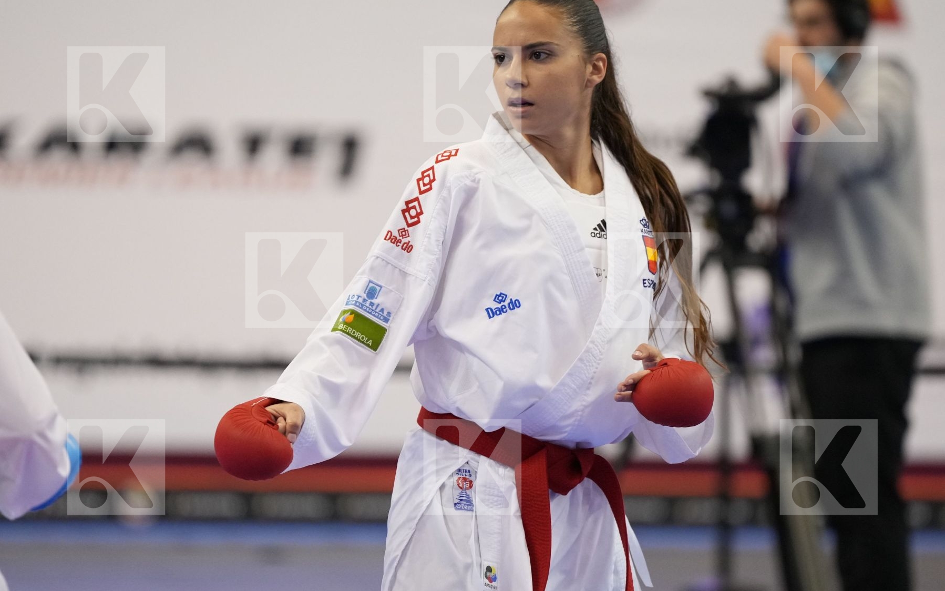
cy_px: 280
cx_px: 472
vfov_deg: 4.4
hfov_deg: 7.0
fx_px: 7753
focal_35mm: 301
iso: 3200
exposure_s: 1/1000
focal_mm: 197
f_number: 2.8
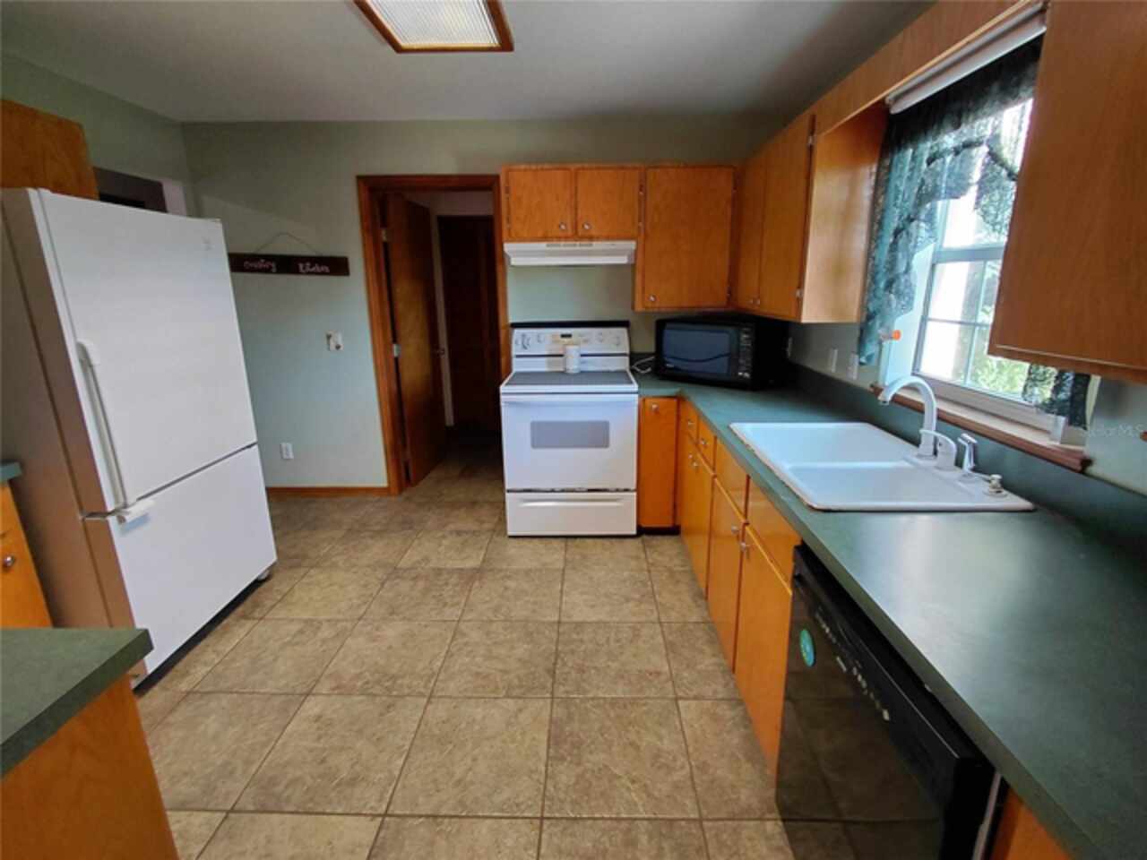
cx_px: 574
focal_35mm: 16
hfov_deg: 94.5
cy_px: 430
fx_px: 530
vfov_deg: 78.1
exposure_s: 1/60
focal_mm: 1.64
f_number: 2.2
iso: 160
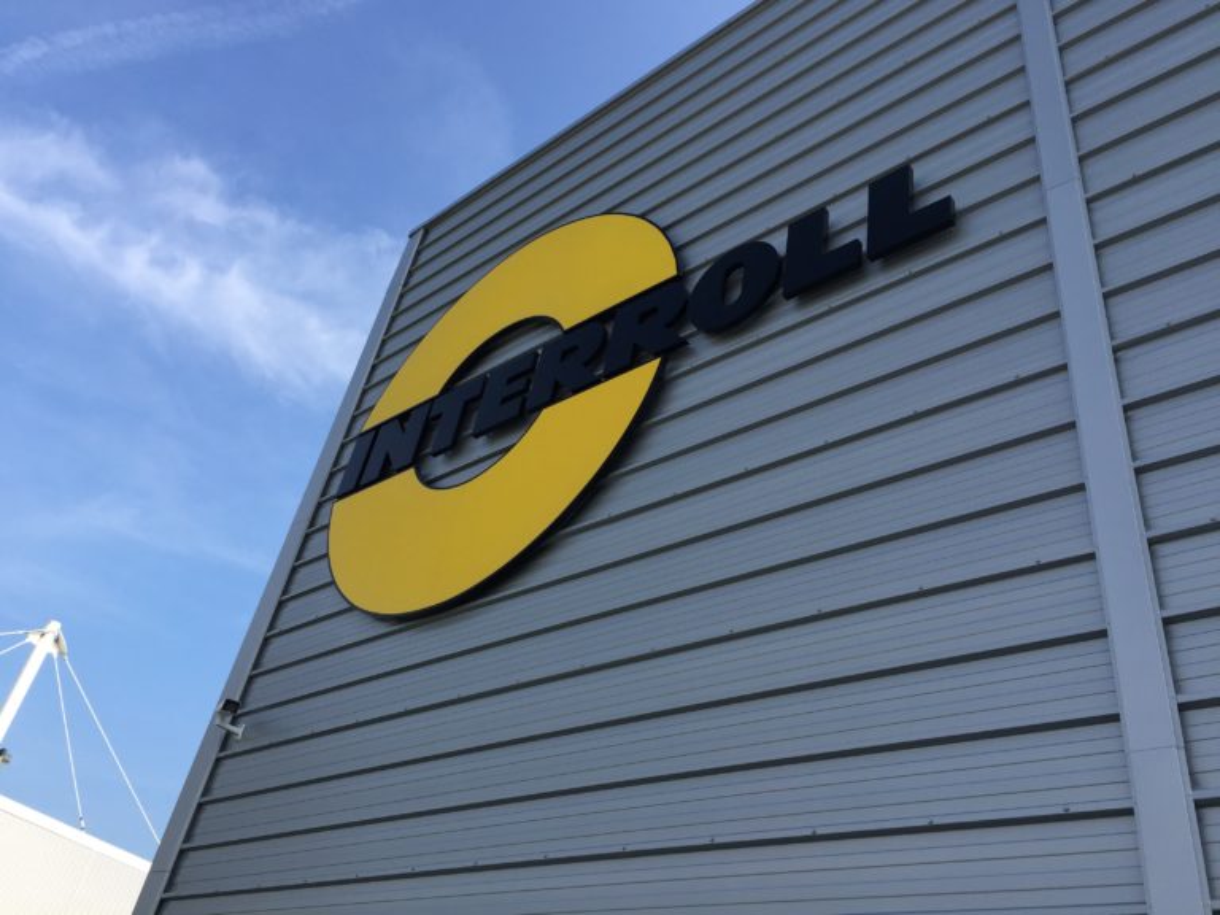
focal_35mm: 29
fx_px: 1022
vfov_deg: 48.2
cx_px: 610
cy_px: 458
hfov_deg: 61.7
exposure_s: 1/1464
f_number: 2.2
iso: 32
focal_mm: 4.15
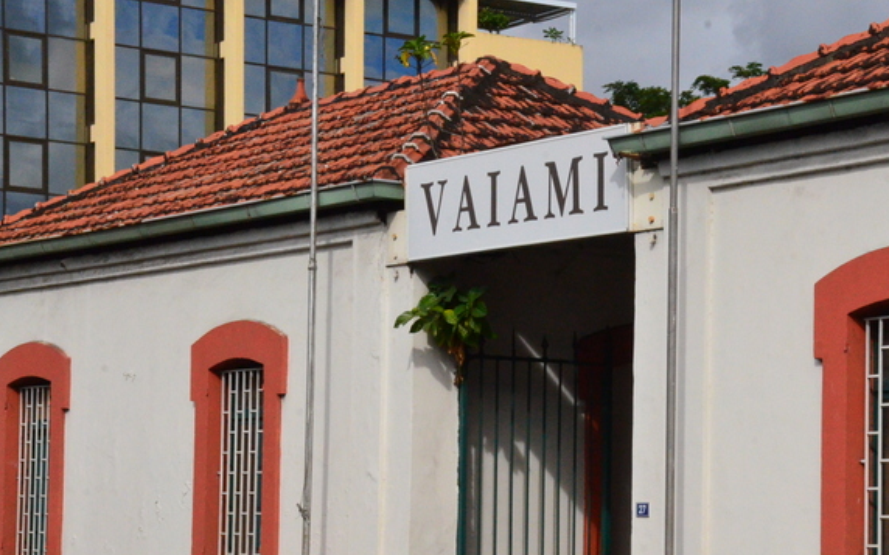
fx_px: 2688
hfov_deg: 18.7
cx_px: 612
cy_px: 409
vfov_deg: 11.8
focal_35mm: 111
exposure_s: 1/2500
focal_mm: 52
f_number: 25
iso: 4000
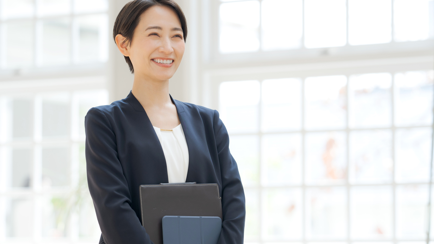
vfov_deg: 8.1
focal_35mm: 150
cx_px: 213
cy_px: 104
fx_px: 1726
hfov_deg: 14.3
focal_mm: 135
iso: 200
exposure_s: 1/250
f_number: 3.5
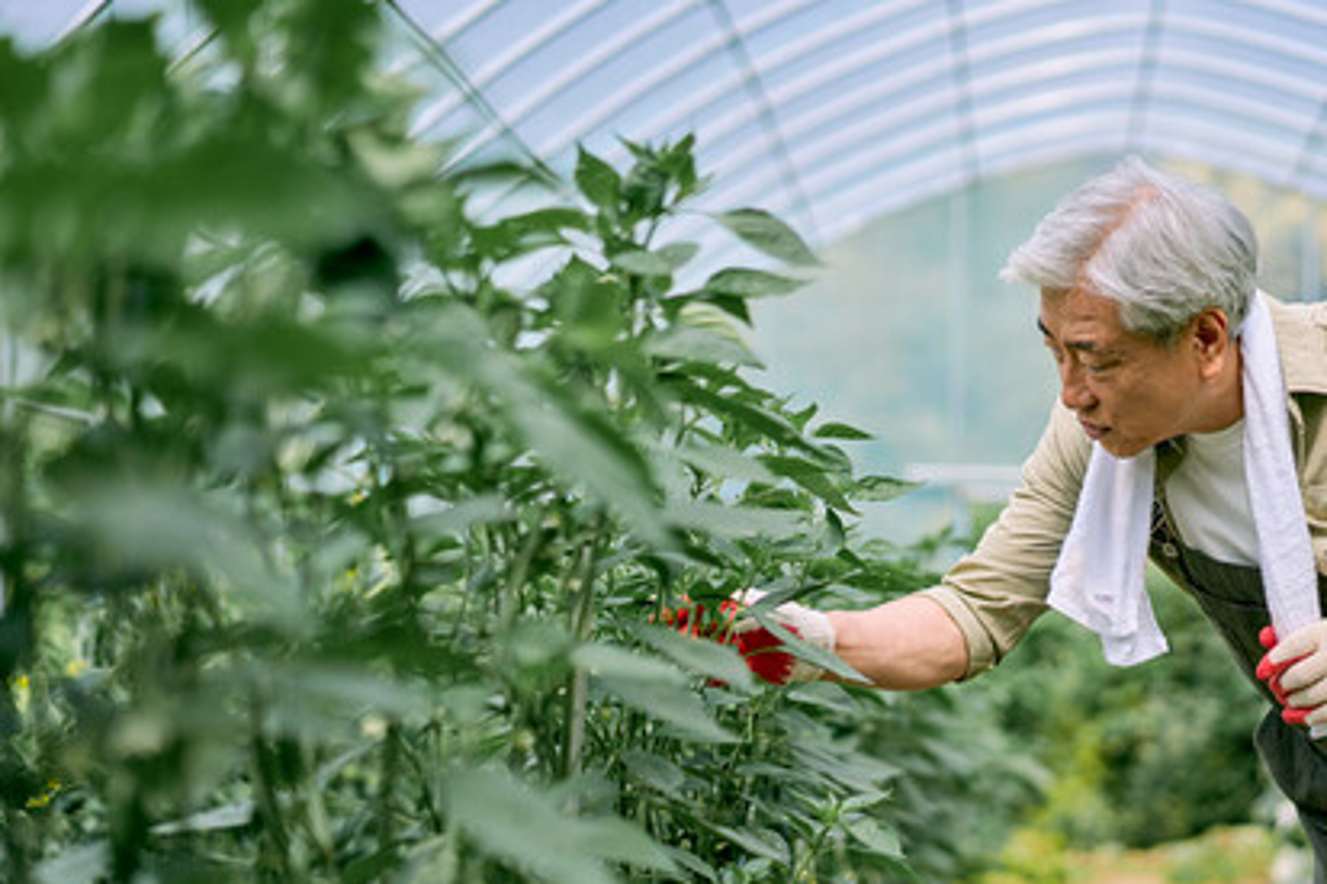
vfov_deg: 17.0
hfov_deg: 25.2
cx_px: 929
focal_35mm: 80
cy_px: 540
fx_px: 2948
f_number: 2
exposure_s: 1/2500
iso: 160
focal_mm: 55
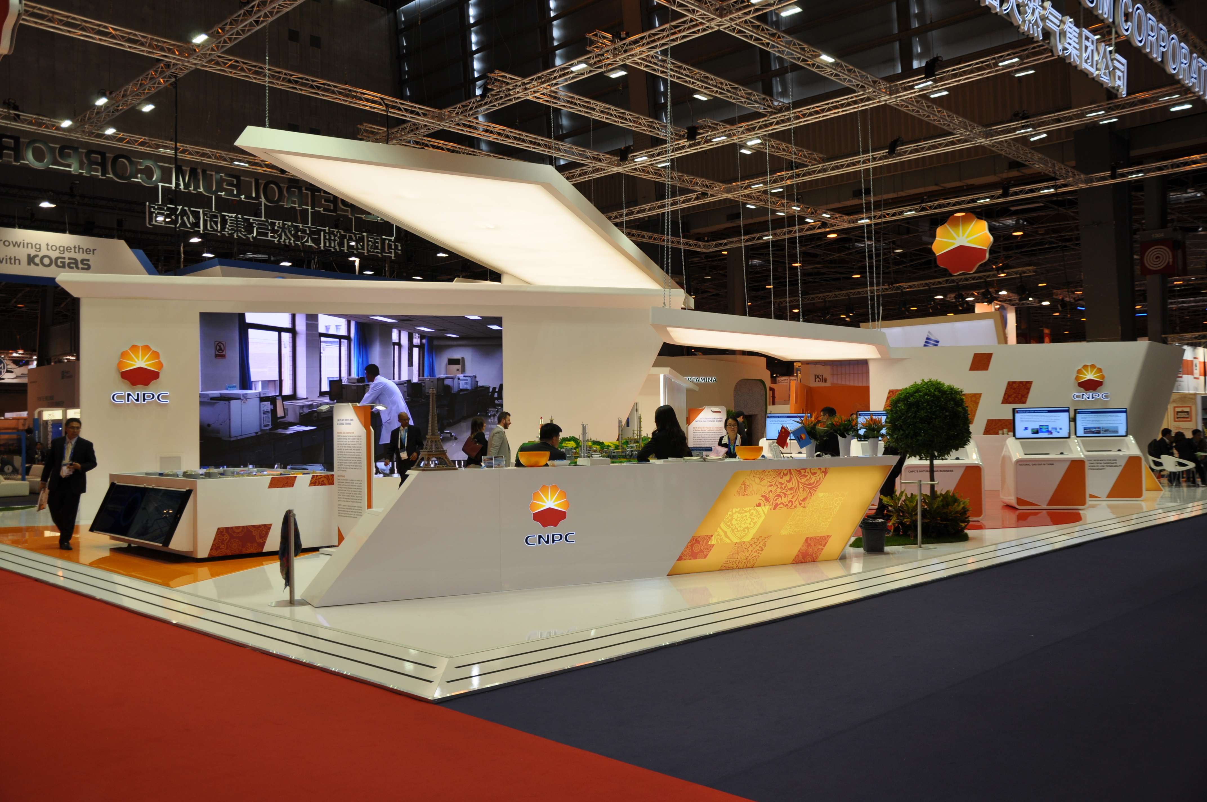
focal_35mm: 32
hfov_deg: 59.6
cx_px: 604
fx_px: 1055
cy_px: 401
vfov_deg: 41.6
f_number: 5
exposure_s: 1/100
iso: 200
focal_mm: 21
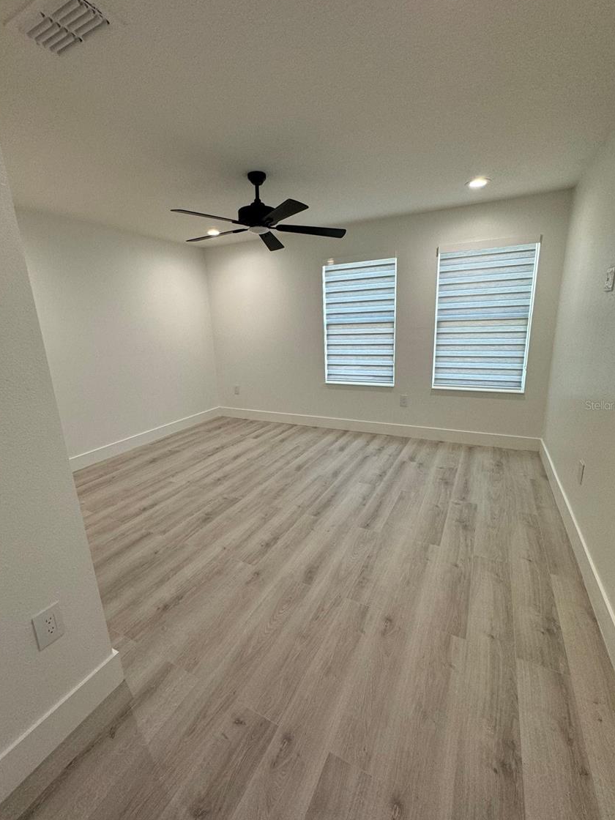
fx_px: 355
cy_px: 405
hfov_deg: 81.7
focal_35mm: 15
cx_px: 308
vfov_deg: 98.2
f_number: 2.2
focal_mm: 2.22
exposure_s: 1/120
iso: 160
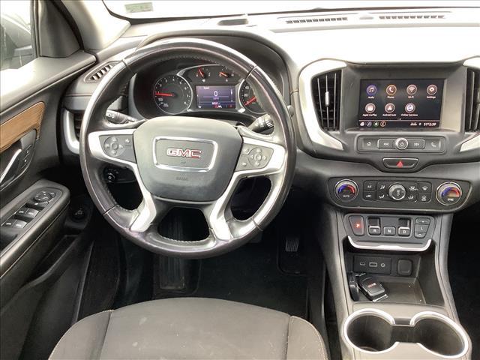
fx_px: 430
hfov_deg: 58.4
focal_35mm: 31
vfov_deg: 45.4
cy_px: 180
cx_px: 240
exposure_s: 1/60
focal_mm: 3.3
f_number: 2.4
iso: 80
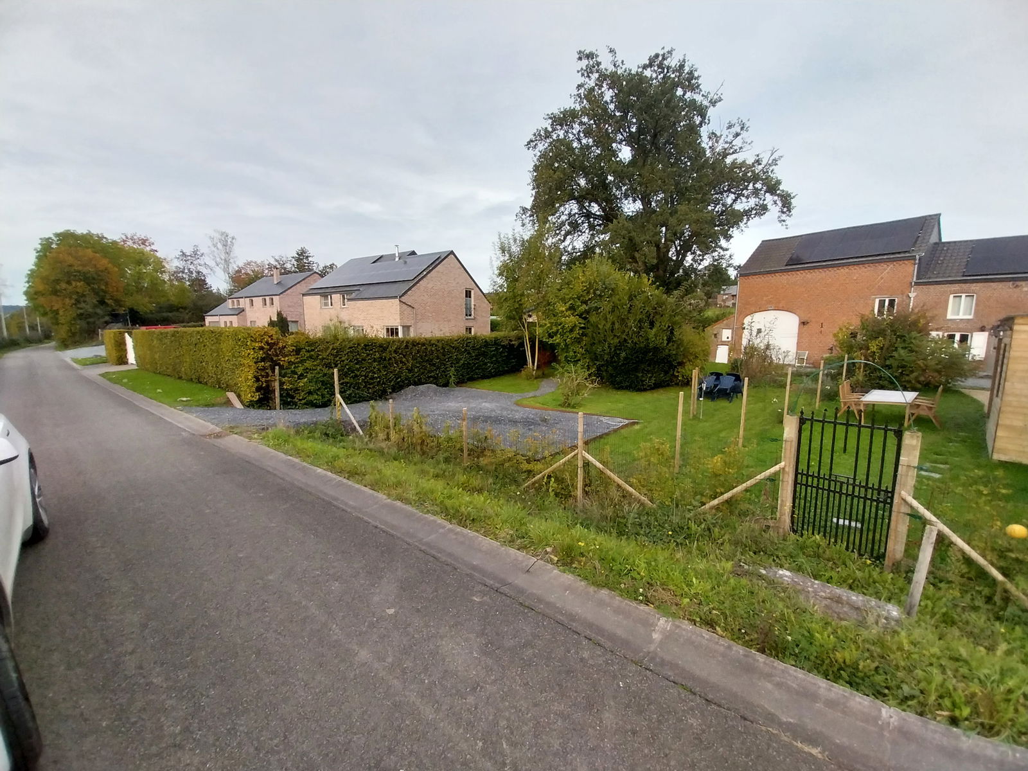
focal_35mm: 13
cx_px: 514
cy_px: 386
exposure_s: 1/432
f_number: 2.2
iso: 64
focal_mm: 1.13
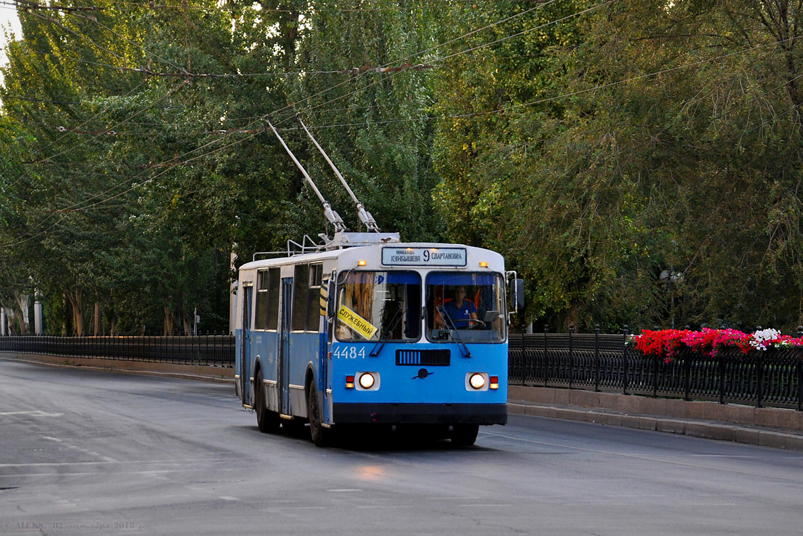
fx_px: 2365
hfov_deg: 19.3
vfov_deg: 12.9
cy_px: 268
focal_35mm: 106
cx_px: 401
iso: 400
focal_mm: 70
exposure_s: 1/160
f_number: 5.3
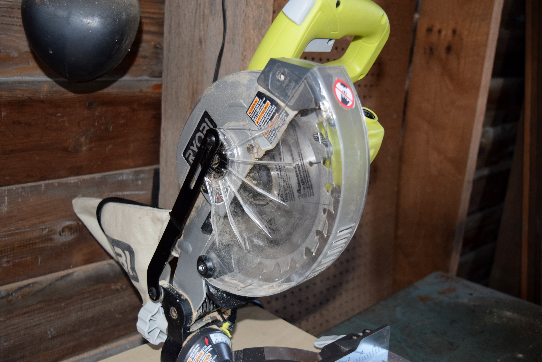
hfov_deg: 49.5
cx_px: 271
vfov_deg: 34.3
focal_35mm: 39
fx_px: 588
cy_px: 181
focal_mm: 26
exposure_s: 1/60
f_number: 4
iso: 1250
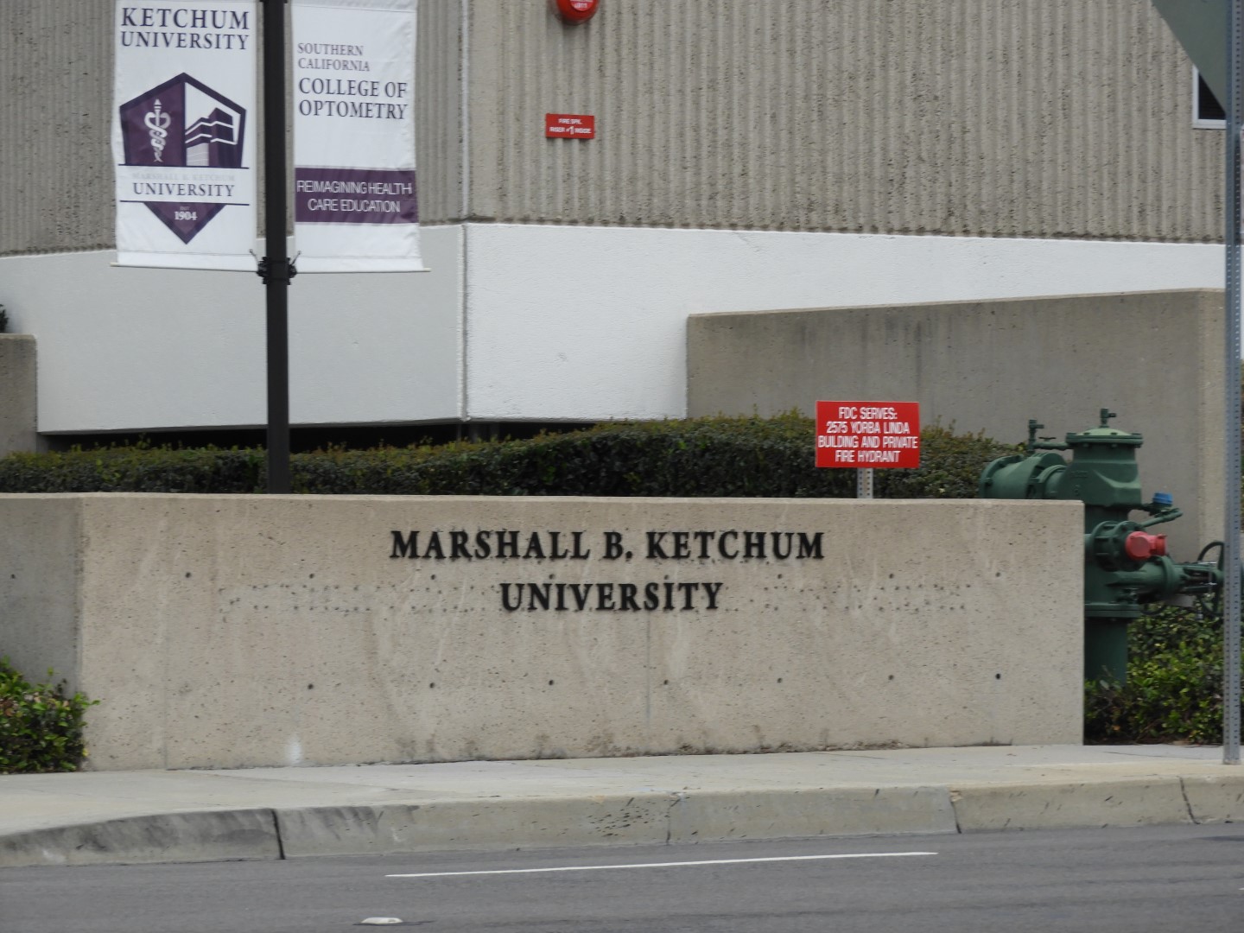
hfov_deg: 9.0
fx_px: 7906
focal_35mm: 220
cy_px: 466
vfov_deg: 6.8
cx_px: 622
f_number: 5.3
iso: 100
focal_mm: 39.4
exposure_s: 1/500
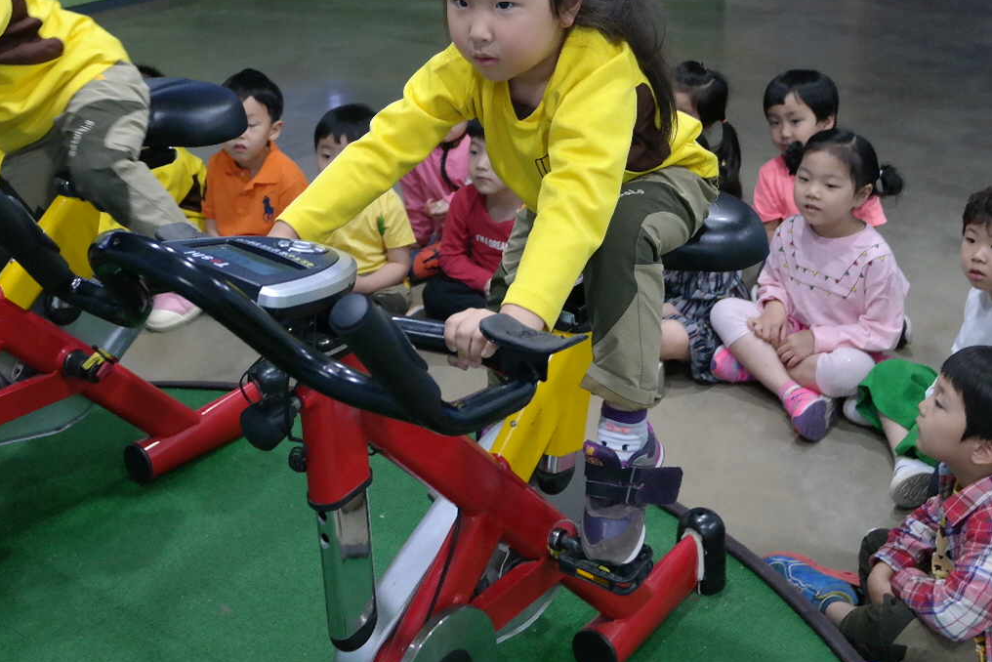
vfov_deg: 26.0
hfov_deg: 38.7
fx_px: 1406
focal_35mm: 51
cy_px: 119
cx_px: 403
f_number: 3.5
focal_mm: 20
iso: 1600
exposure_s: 1/40
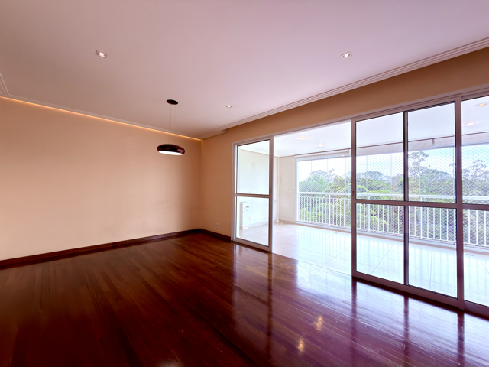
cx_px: 244
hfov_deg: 102.1
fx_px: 198
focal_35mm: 14
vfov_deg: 85.7
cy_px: 184
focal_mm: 2.22
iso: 40
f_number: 2.2
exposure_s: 1/190
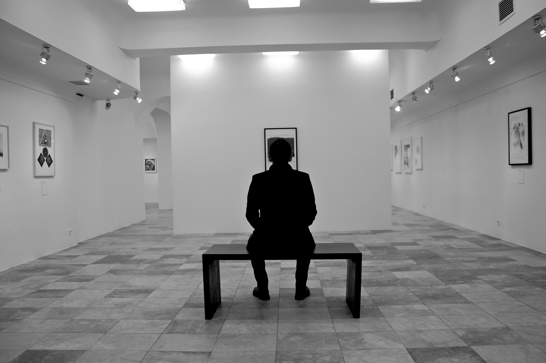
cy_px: 182
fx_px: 409
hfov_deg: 67.4
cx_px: 273
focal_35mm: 27
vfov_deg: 47.8
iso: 400
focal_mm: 18
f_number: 4
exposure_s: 1/60
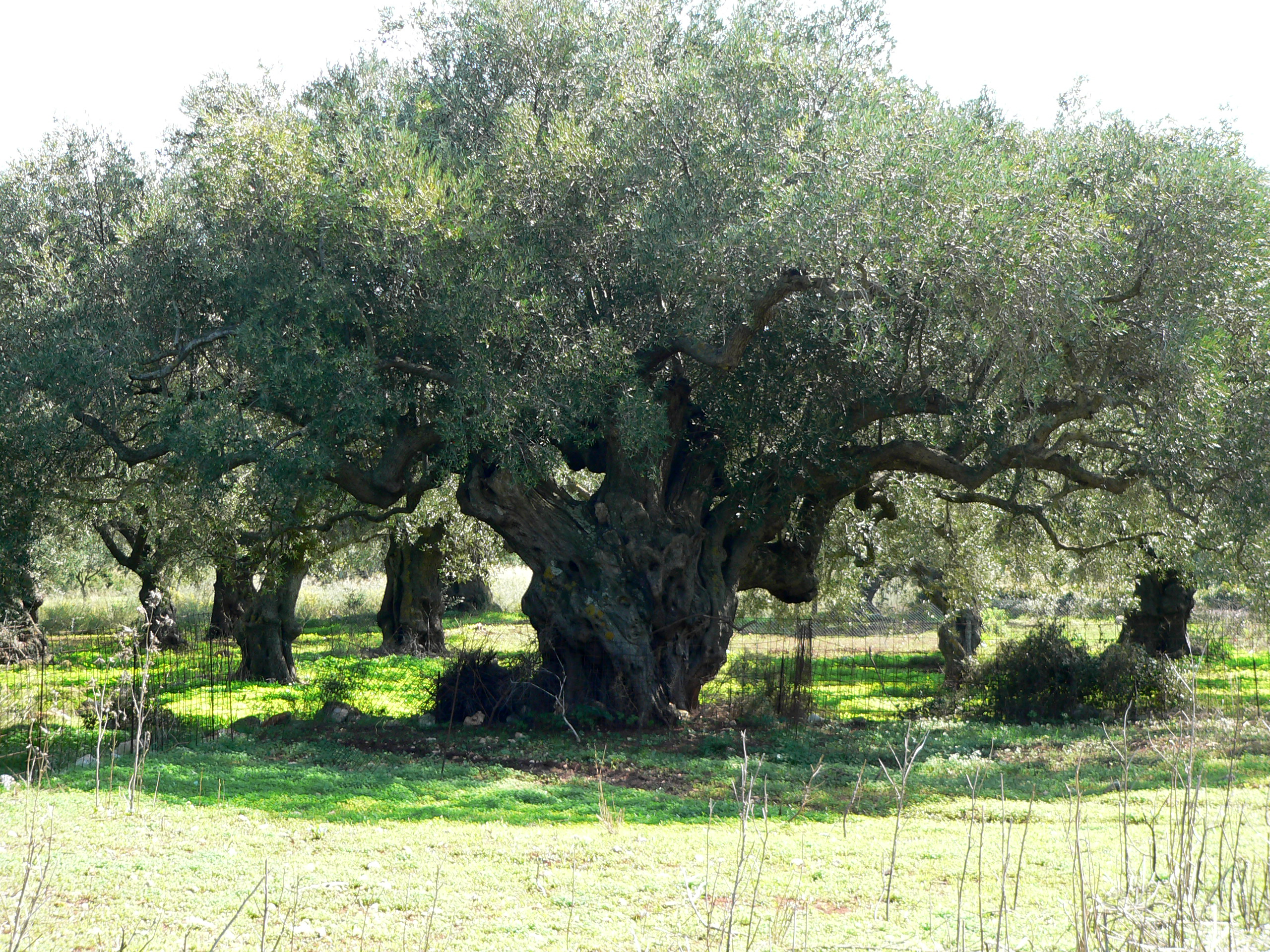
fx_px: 2825
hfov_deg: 25.3
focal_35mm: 77
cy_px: 476
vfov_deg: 19.1
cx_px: 635
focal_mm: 12.8
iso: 80
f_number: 3.7
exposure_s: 1/125
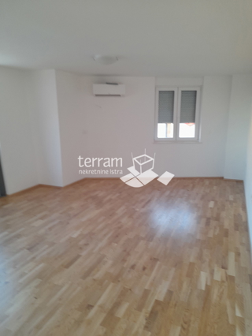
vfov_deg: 69.4
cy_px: 168
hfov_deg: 54.9
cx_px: 126
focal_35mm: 25
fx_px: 242
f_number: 2
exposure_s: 1/50
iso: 200
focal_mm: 4.6
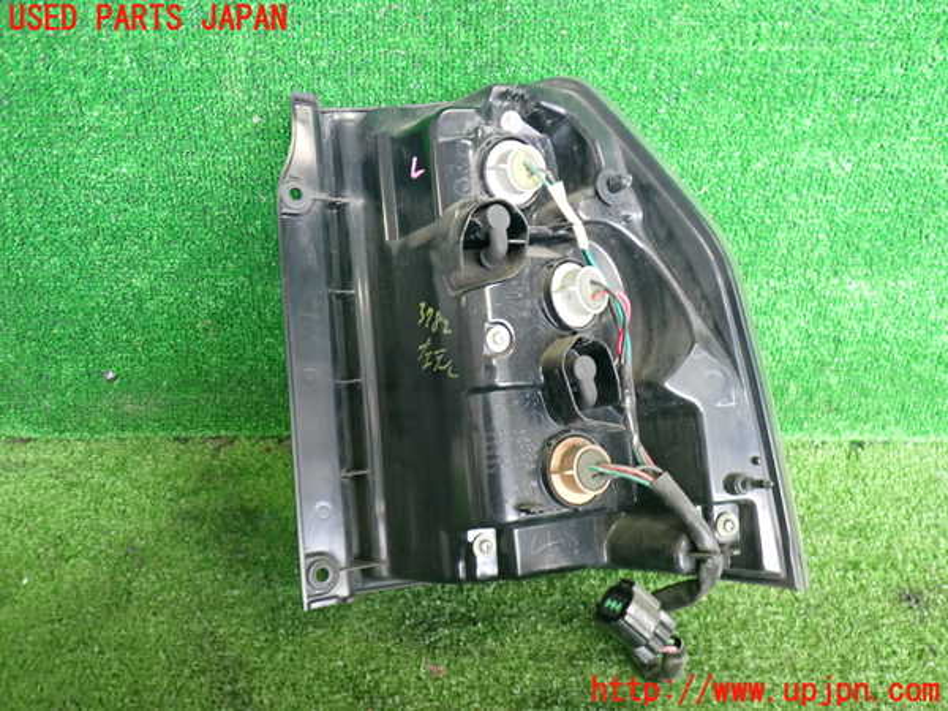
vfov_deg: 46.8
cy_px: 356
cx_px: 474
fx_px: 822
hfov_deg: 60.0
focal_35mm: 30
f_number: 2.3
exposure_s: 1/30
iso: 250
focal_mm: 5.4
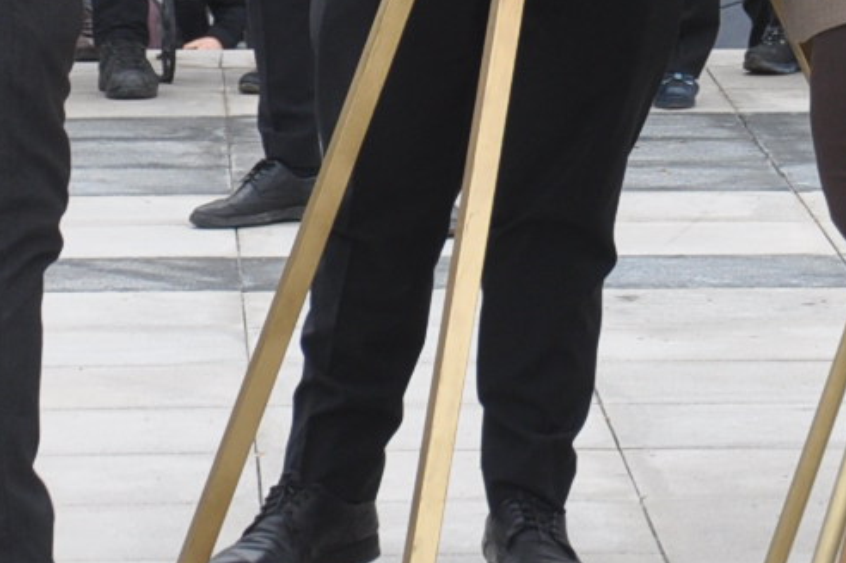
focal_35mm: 379
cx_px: 788
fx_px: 8897
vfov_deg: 3.6
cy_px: -506
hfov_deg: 5.4
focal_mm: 58
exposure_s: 1/125
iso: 400
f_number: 5.6
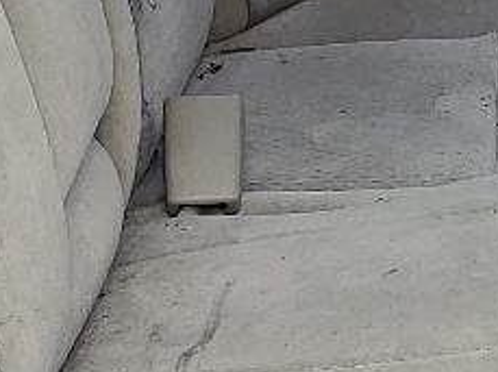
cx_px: 546
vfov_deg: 8.1
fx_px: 2614
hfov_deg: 10.7
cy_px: 30
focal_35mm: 182
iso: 50
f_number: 1.5
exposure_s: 1/345
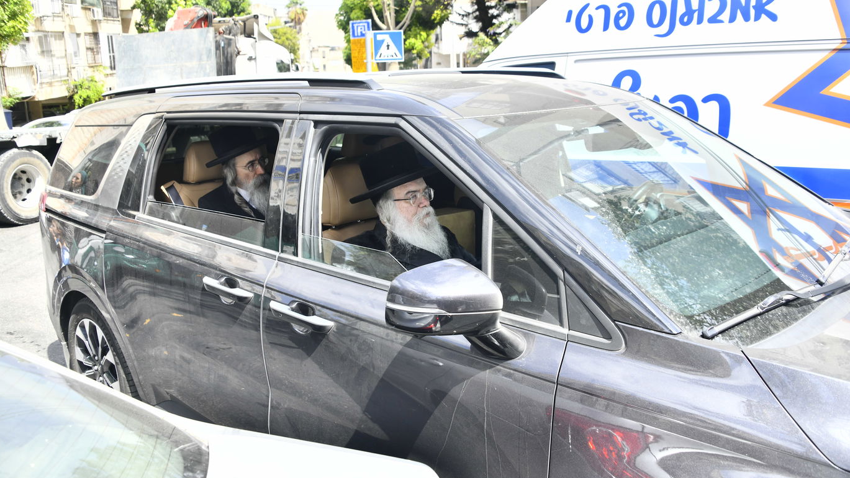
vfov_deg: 38.8
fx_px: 676
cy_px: 200
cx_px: 430
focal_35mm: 30
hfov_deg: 64.3
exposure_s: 1/500
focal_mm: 28
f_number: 5.6
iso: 320
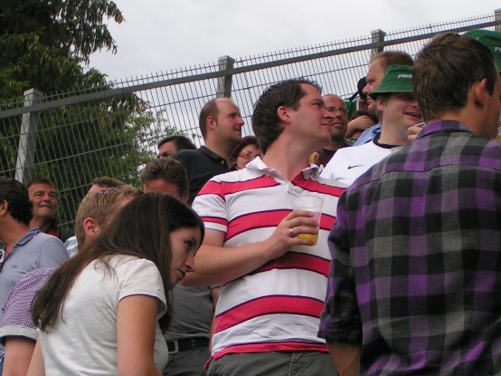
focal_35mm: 104
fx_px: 1505
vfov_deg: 14.2
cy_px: 217
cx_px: 173
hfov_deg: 18.9
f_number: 3.2
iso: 50
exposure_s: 1/400
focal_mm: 11
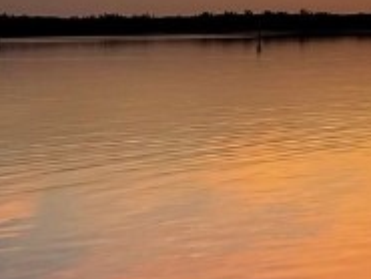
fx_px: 1544
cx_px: 961
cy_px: -108
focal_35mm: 144
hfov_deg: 11.0
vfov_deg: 10.1
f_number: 1.6
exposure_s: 1/122
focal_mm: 5.1
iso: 32
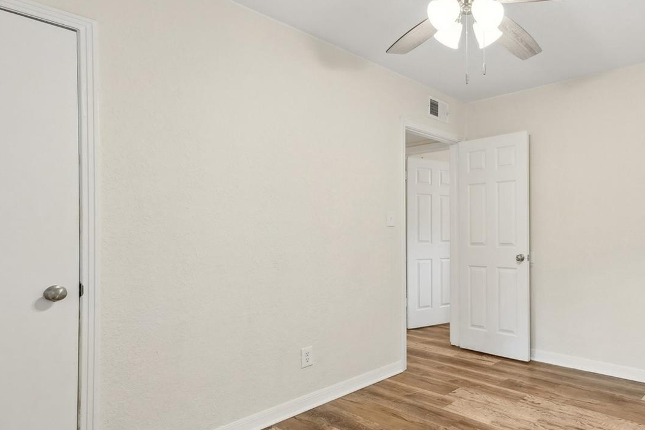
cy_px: 238
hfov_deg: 73.8
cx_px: 476
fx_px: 392
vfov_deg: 57.3
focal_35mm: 22
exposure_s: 1/10
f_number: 8
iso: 400
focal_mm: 14.6
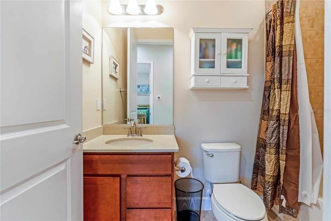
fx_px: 152
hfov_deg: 95.0
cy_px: 110
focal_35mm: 16
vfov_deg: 72.0
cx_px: 166
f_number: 9
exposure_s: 1/80
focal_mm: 11
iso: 250
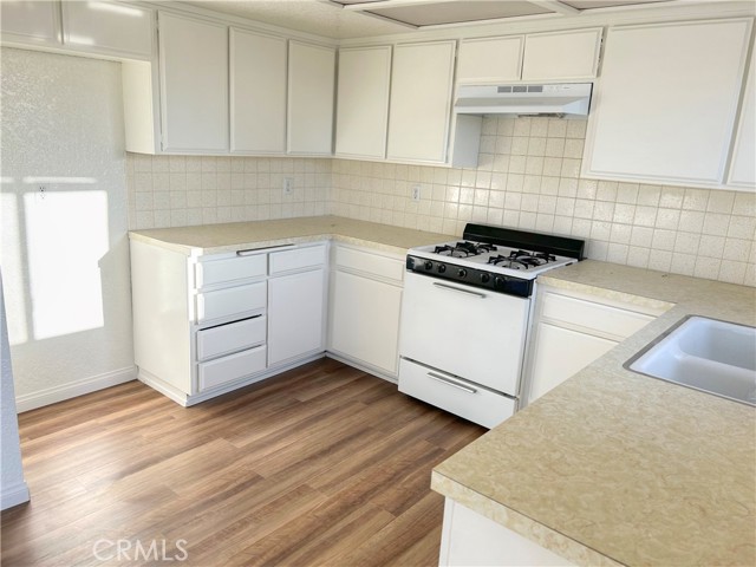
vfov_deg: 53.1
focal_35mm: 26
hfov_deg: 67.3
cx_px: 378
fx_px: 568
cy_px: 284
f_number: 1.5
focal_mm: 5.7
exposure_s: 1/575
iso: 50
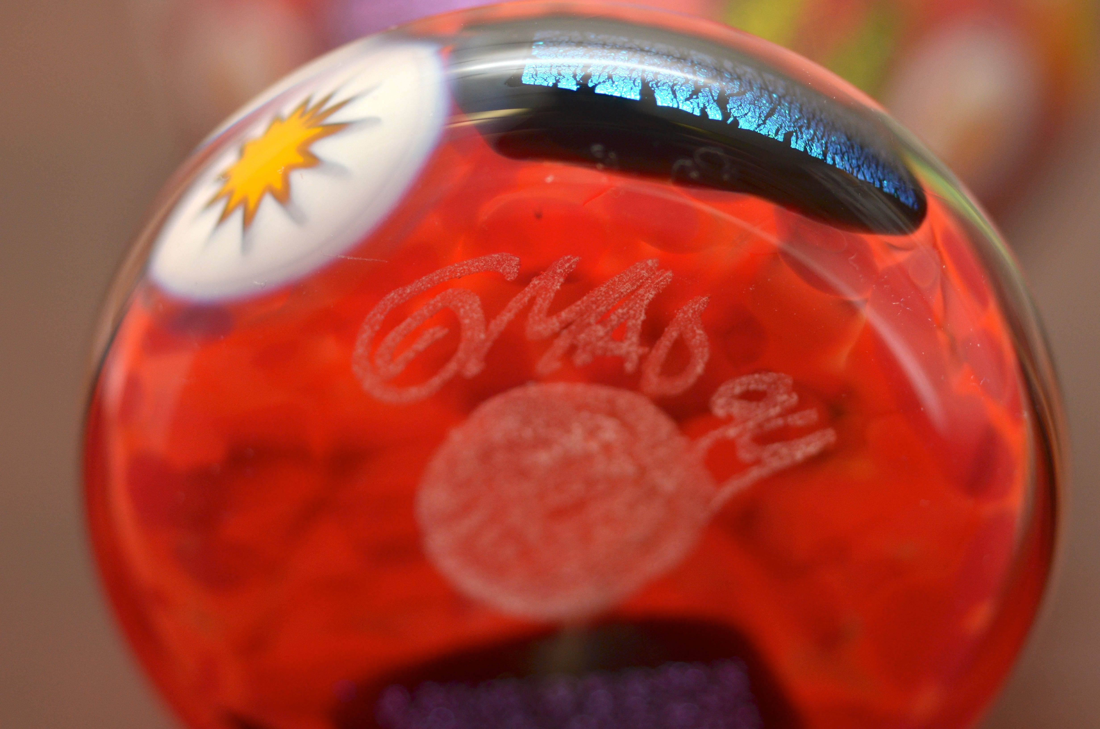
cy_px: 364
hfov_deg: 24.7
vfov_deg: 16.5
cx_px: 550
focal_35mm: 82
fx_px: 2516
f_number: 2.8
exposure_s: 1/160
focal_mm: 55
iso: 400
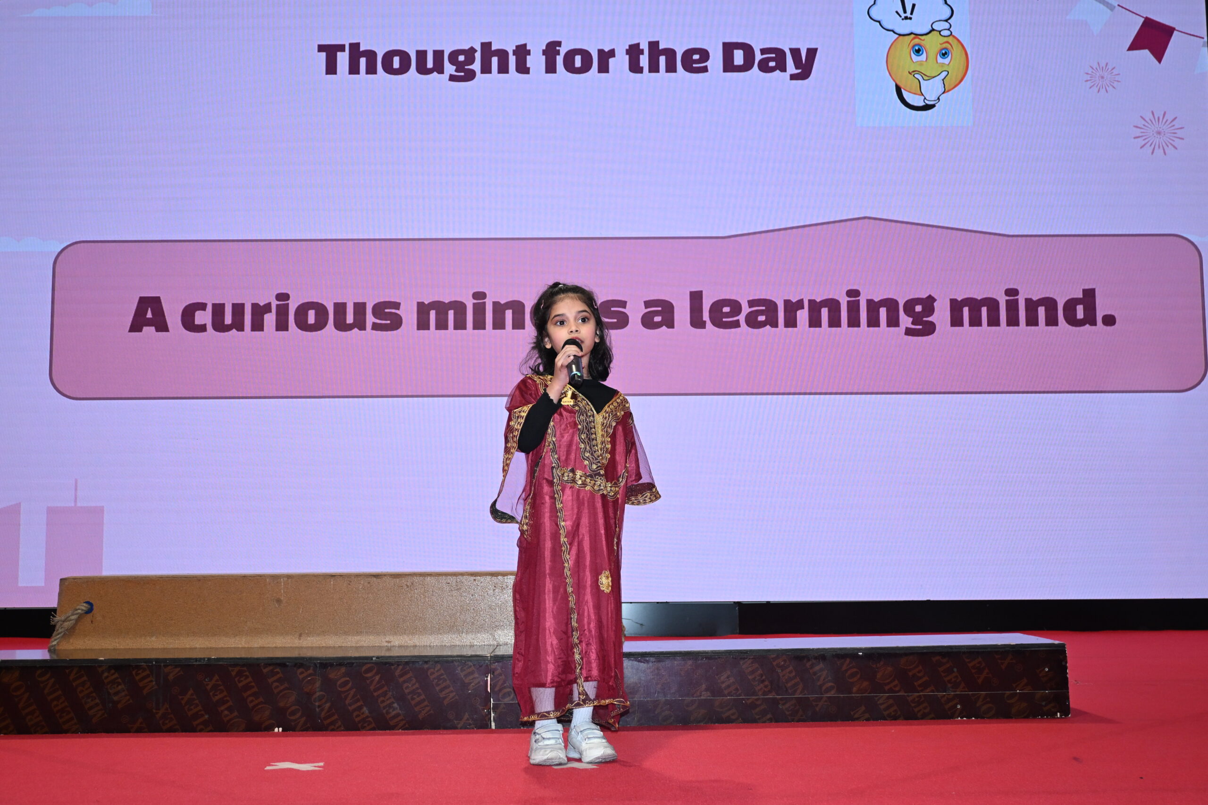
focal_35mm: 41
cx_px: 604
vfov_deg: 32.4
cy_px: 402
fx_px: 1384
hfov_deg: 47.2
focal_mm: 27.5
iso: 640
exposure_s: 1/100
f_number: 4.5
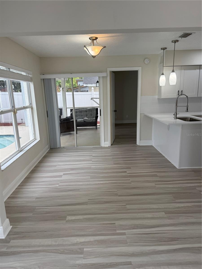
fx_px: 187
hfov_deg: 56.8
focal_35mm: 24
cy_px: 134
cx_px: 101
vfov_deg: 71.6
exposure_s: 1/327
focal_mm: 6.76
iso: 100
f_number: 1.78
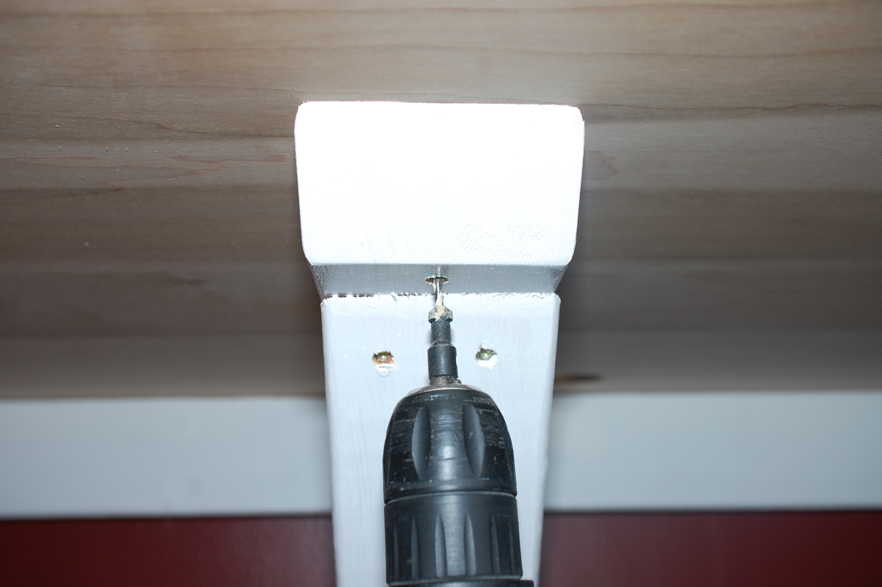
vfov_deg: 34.1
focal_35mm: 39
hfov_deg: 49.6
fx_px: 955
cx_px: 441
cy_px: 294
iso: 200
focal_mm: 26
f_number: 5
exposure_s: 1/60
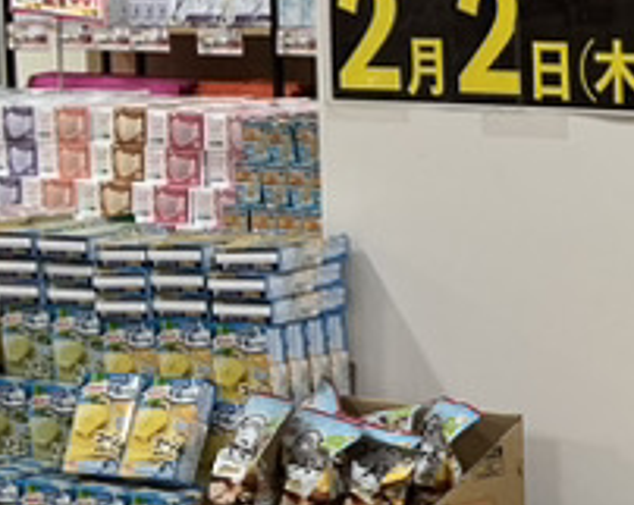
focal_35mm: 151
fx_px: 2829
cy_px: 160
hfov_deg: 11.8
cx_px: 1139
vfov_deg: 10.2
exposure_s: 1/100
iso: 100
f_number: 1.5
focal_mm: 5.7
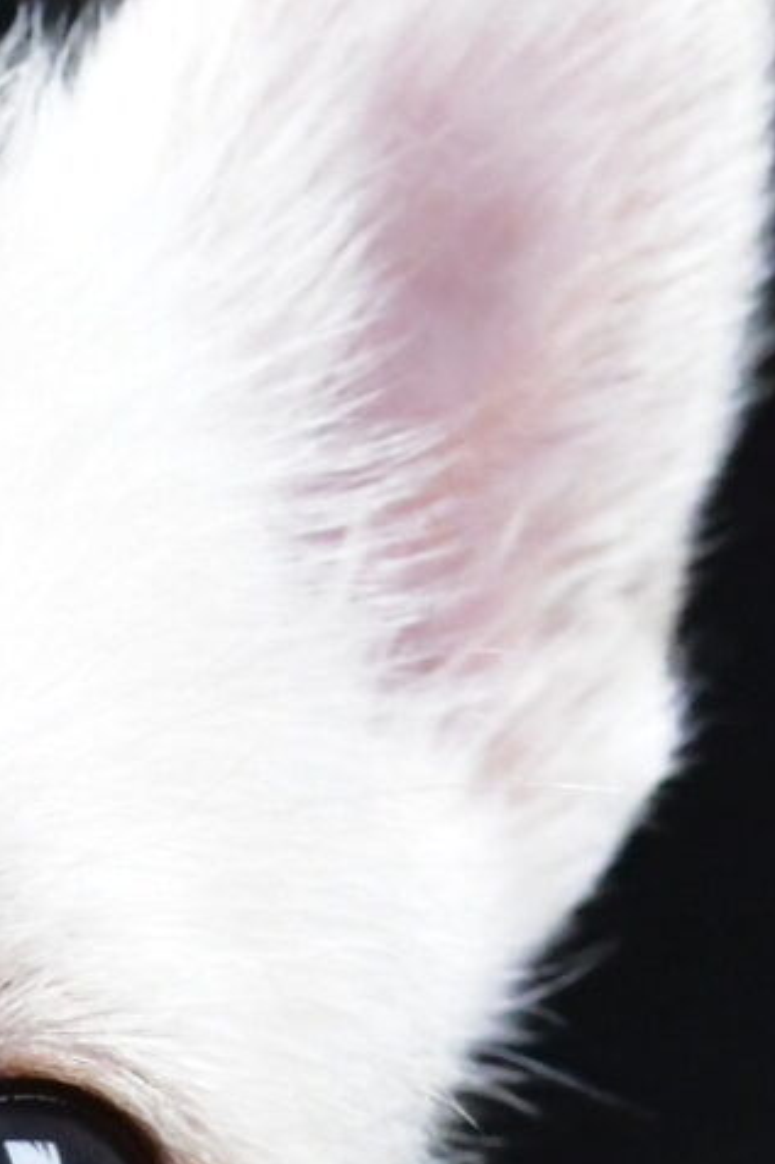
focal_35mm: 226
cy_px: 2345
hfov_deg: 5.9
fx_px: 7303
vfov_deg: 8.6
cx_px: -813
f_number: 9
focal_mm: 28
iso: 6400
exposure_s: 1/800
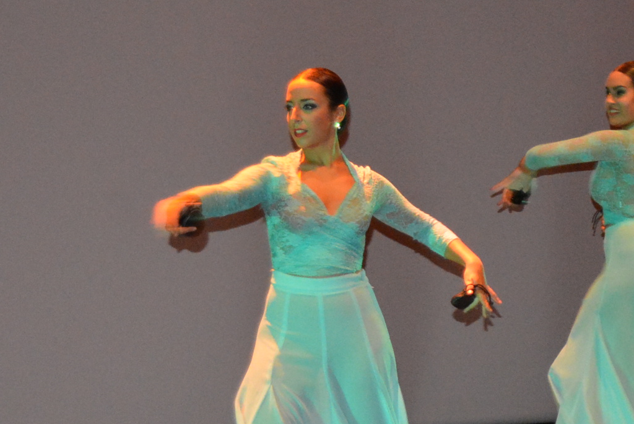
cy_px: 257
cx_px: 876
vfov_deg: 9.2
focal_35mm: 149
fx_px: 2627
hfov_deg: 13.2
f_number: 4.5
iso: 3200
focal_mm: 34
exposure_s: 1/60
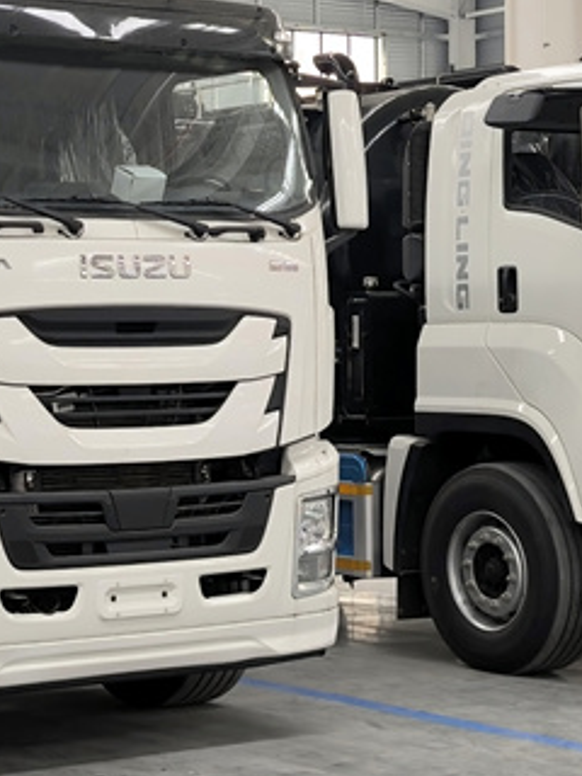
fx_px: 2242
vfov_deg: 19.6
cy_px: 356
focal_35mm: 100
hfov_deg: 14.7
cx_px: 102
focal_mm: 6.98
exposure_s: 1/100
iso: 160
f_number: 1.4
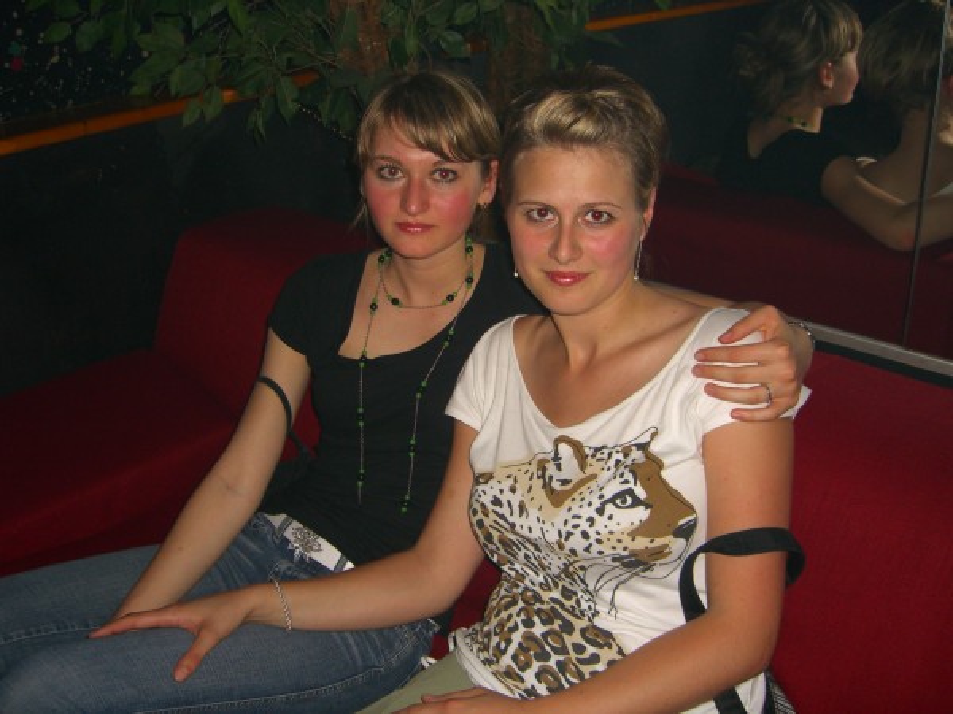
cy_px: 357
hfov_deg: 49.0
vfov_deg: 37.7
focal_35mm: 38
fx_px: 1046
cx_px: 476
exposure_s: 1/60
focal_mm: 7.9
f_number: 2.8
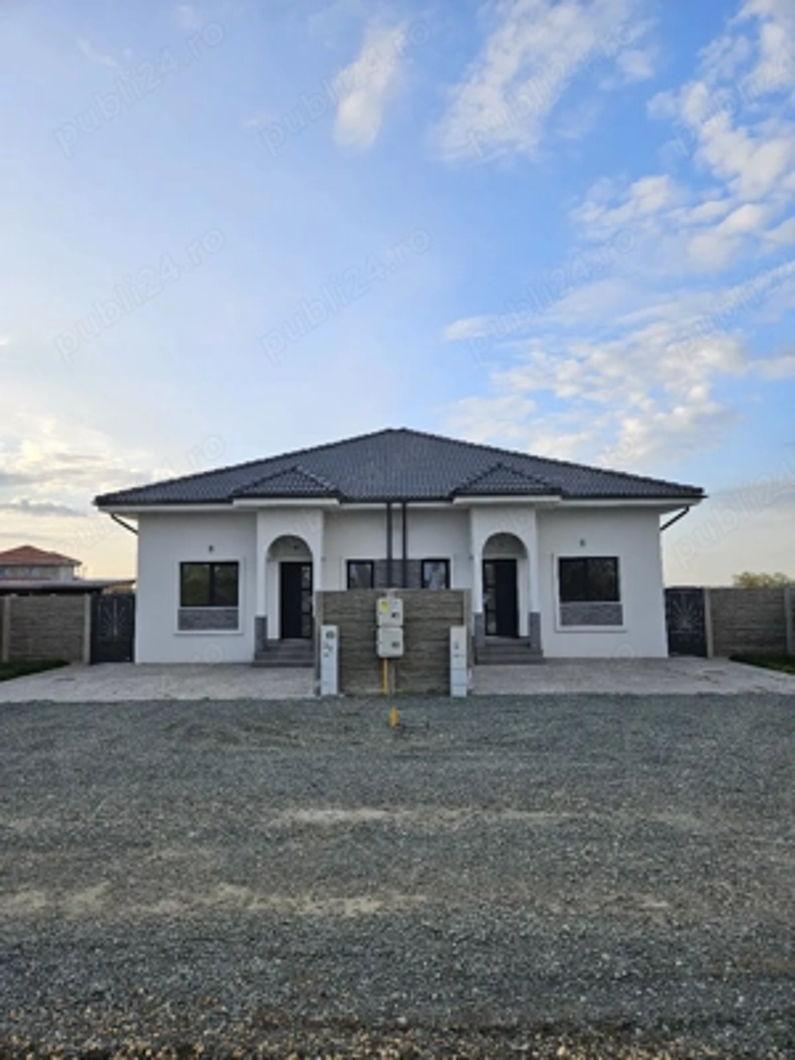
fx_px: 704
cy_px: 530
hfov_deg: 58.9
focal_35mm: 23
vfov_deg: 73.9
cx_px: 398
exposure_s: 1/588
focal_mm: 5.4
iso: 25
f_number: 1.8
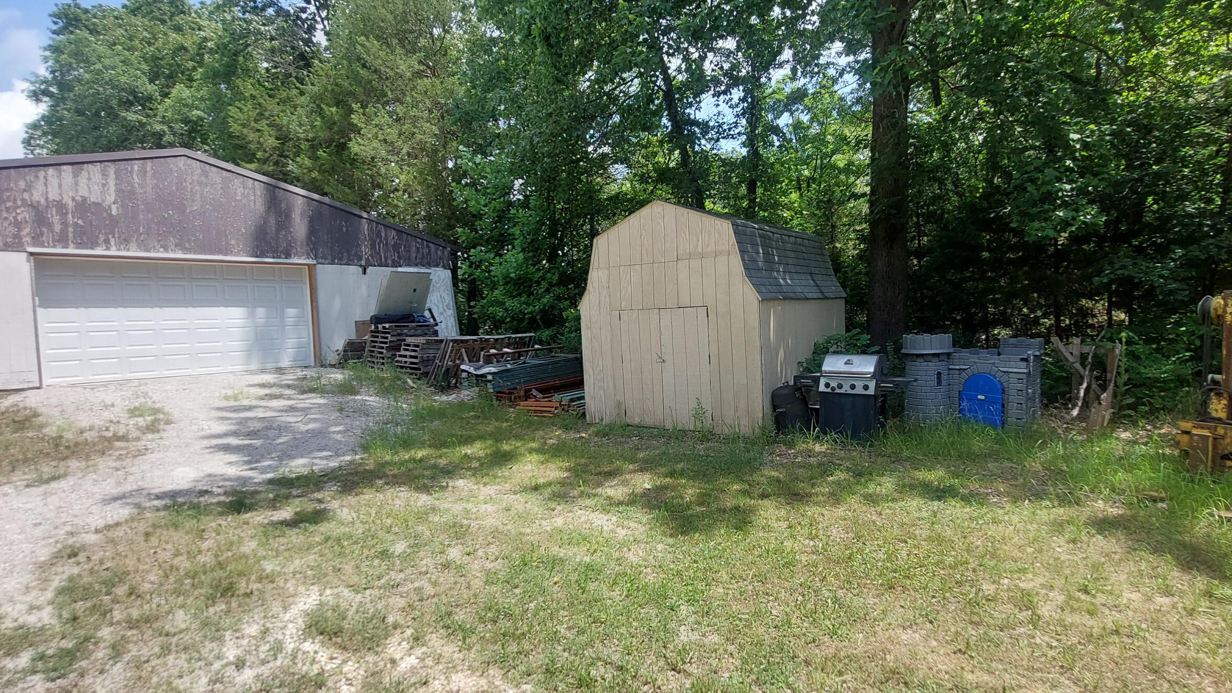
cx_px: 650
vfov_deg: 61.0
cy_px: 348
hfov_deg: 92.6
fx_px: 588
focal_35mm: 18
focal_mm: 1.74
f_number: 2.2
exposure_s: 1/685
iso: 50
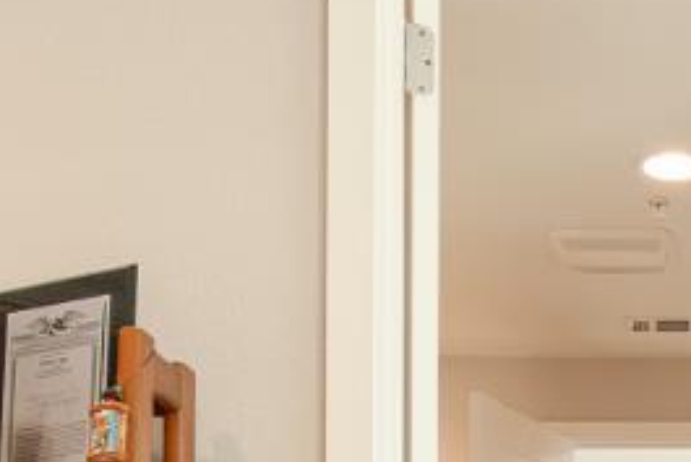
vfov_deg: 14.6
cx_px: 660
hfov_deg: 23.1
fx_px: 1632
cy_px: 770
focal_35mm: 85
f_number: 5.6
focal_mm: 10
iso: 400
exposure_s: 1/40
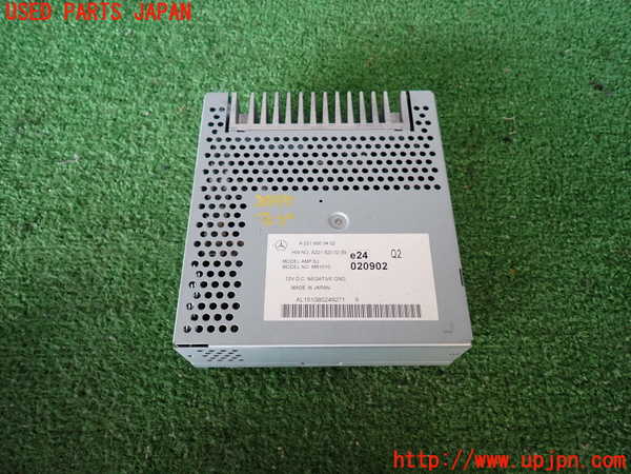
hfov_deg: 69.4
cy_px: 237
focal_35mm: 25
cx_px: 316
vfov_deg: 54.9
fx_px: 456
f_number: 2
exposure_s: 1/60
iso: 200
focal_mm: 4.5
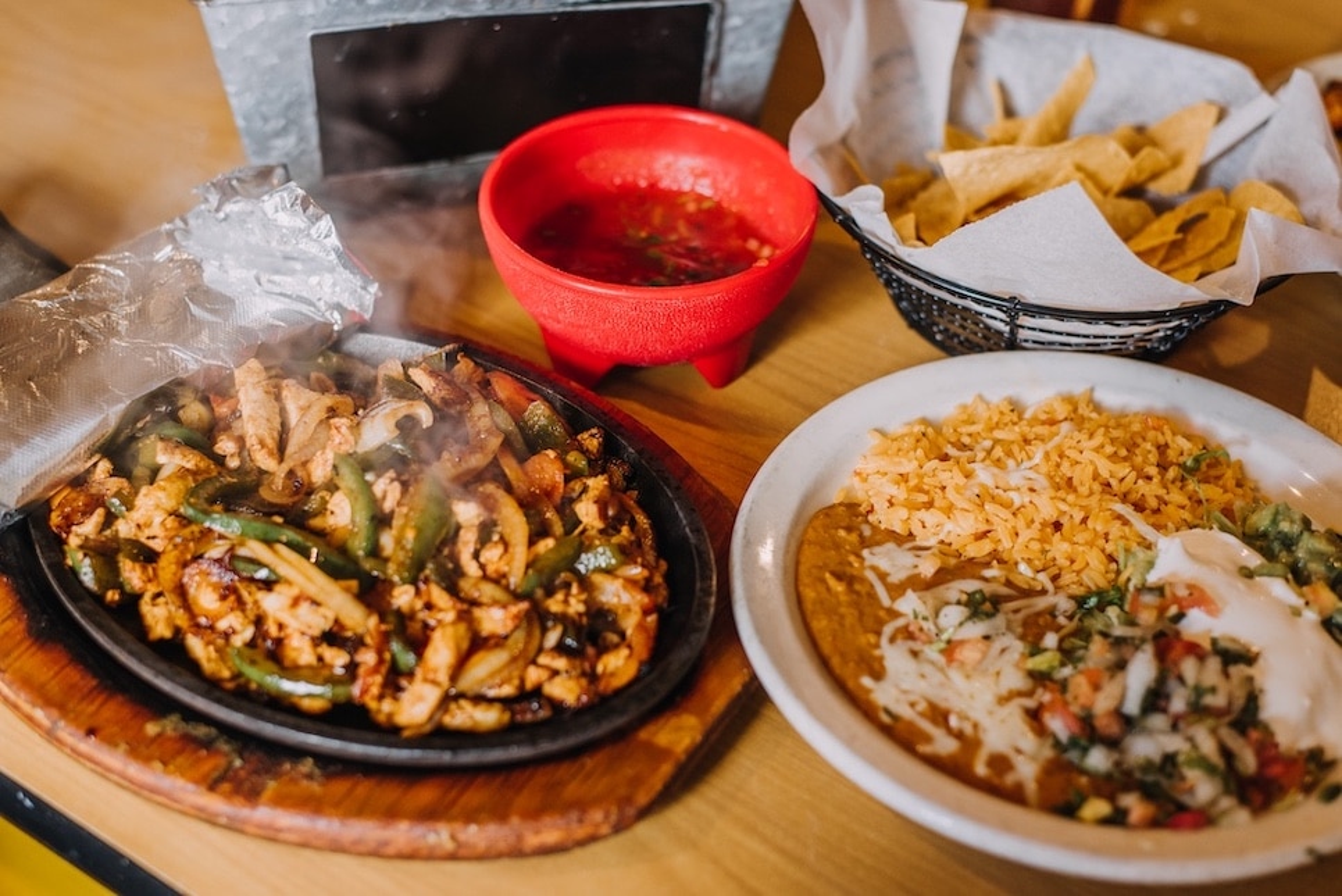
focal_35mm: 50
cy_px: 448
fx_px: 1865
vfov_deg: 27.0
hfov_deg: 39.6
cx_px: 671
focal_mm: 50
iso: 800
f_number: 2.8
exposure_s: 1/250
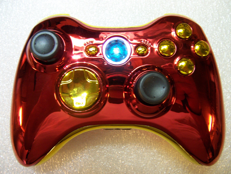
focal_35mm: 33
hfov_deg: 55.4
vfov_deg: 42.9
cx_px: 116
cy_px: 87
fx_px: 220
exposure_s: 1/8
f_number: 3.4
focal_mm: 5.5
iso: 140
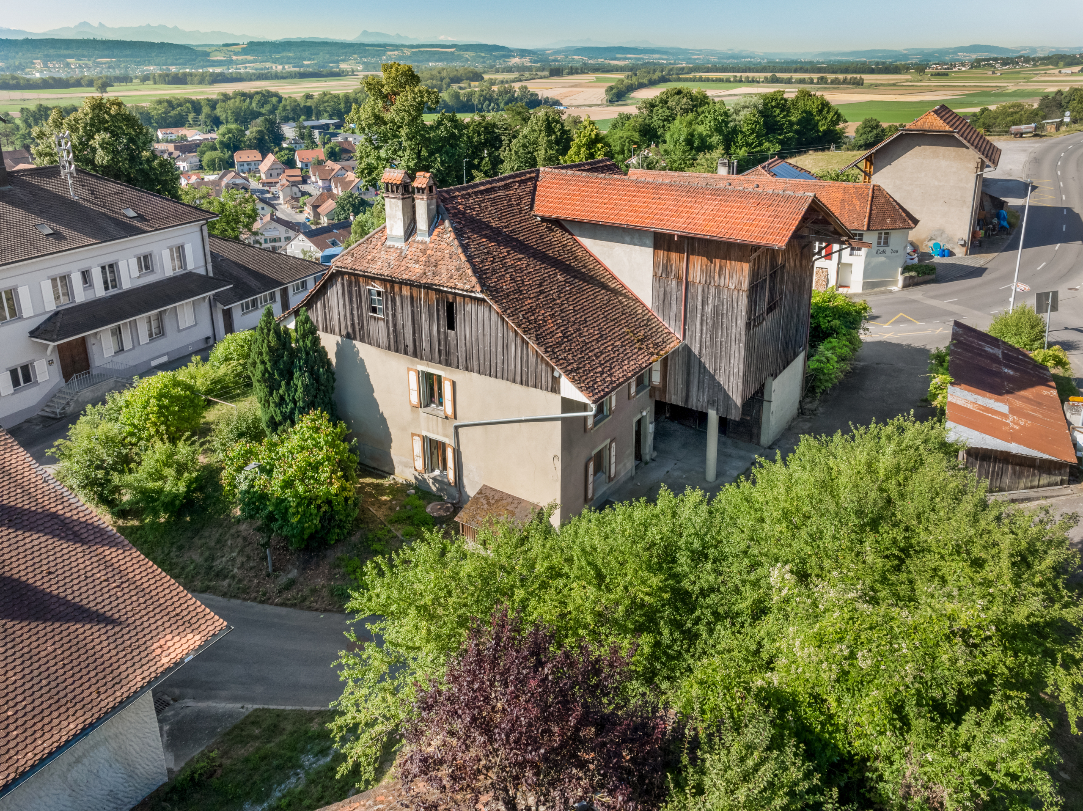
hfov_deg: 71.6
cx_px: 542
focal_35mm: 24
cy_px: 406
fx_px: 750
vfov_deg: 56.8
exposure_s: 1/320
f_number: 8
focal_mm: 12.29
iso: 200
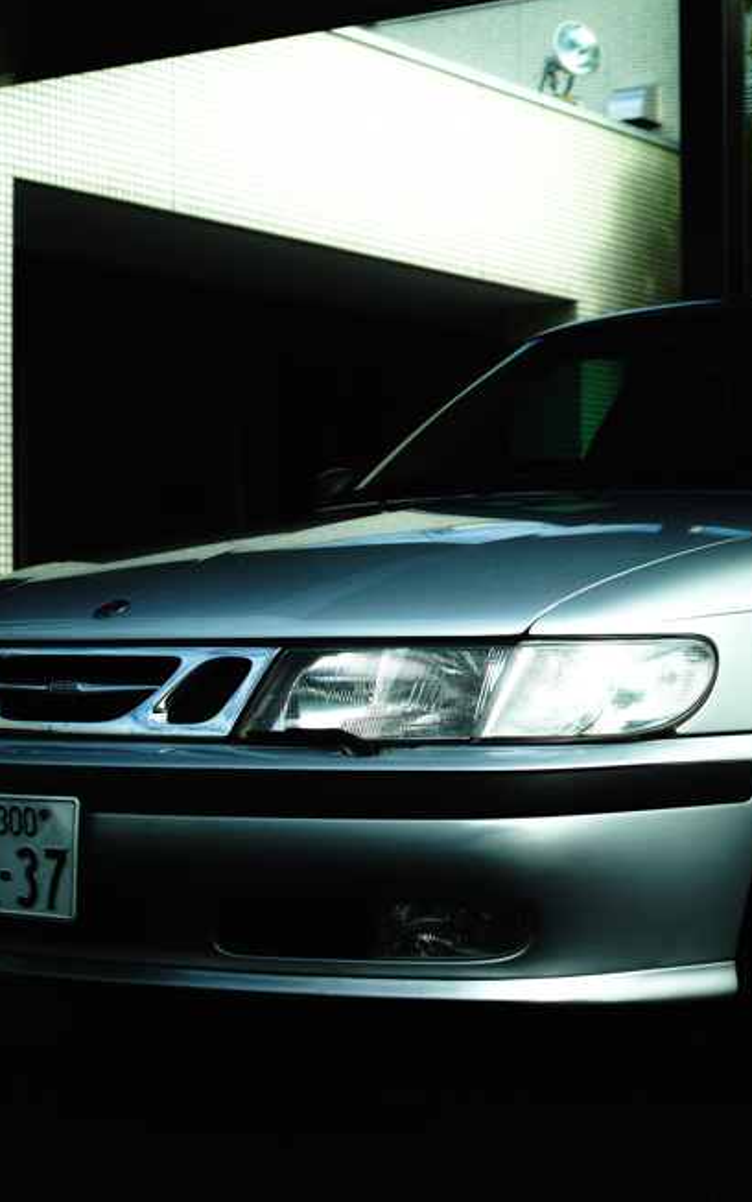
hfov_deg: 18.0
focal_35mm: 72
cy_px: 612
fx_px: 2359
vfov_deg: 28.6
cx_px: 603
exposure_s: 1/1250
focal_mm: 30
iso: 400
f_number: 2.8
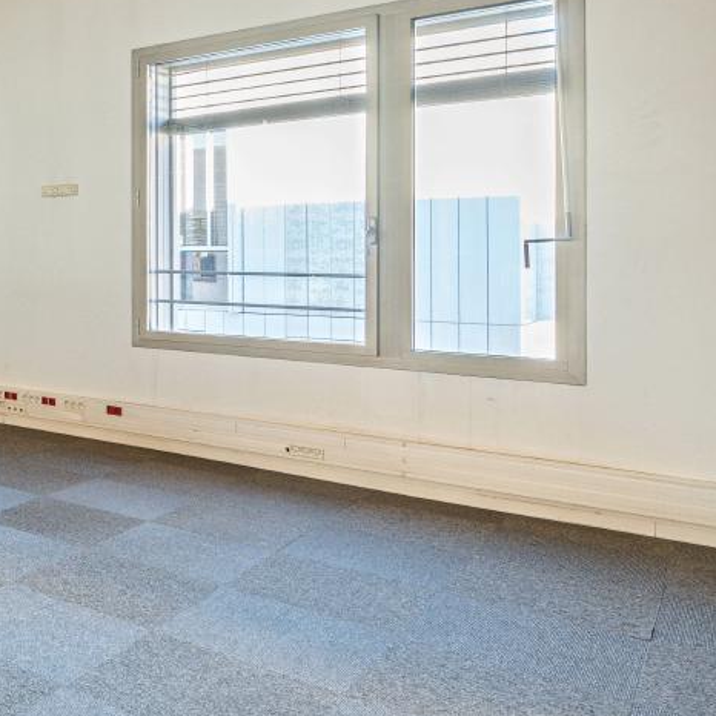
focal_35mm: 35
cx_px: -204
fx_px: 819
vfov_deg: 46.8
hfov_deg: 34.3
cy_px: 266
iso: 800
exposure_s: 1/60
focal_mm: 15
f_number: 9
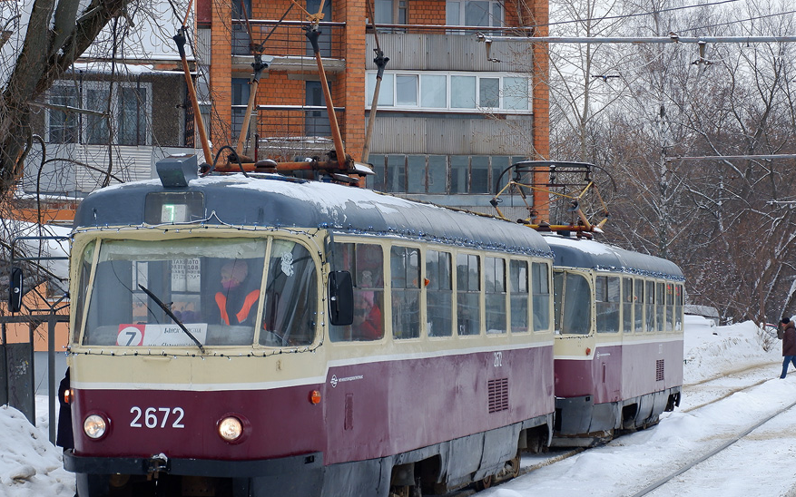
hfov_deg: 18.4
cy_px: 224
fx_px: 2451
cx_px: 270
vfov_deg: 11.6
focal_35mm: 113
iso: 200
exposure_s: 1/160
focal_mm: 48.4
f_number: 5.6
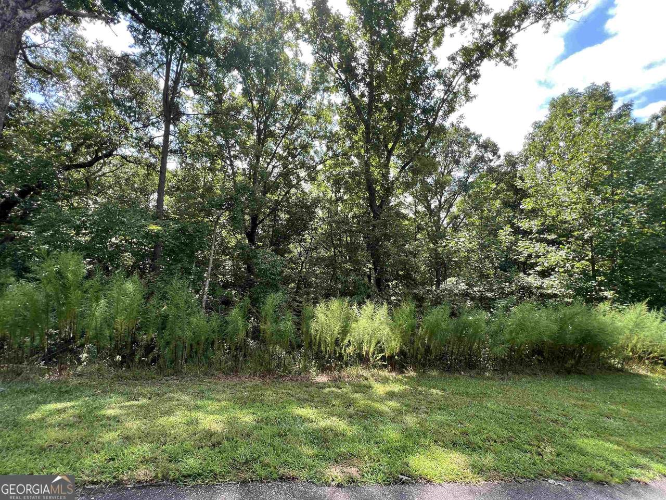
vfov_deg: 89.9
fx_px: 250
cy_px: 250
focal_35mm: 13
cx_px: 333
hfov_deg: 106.2
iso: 32
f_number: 1.8
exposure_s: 1/252
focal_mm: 1.57
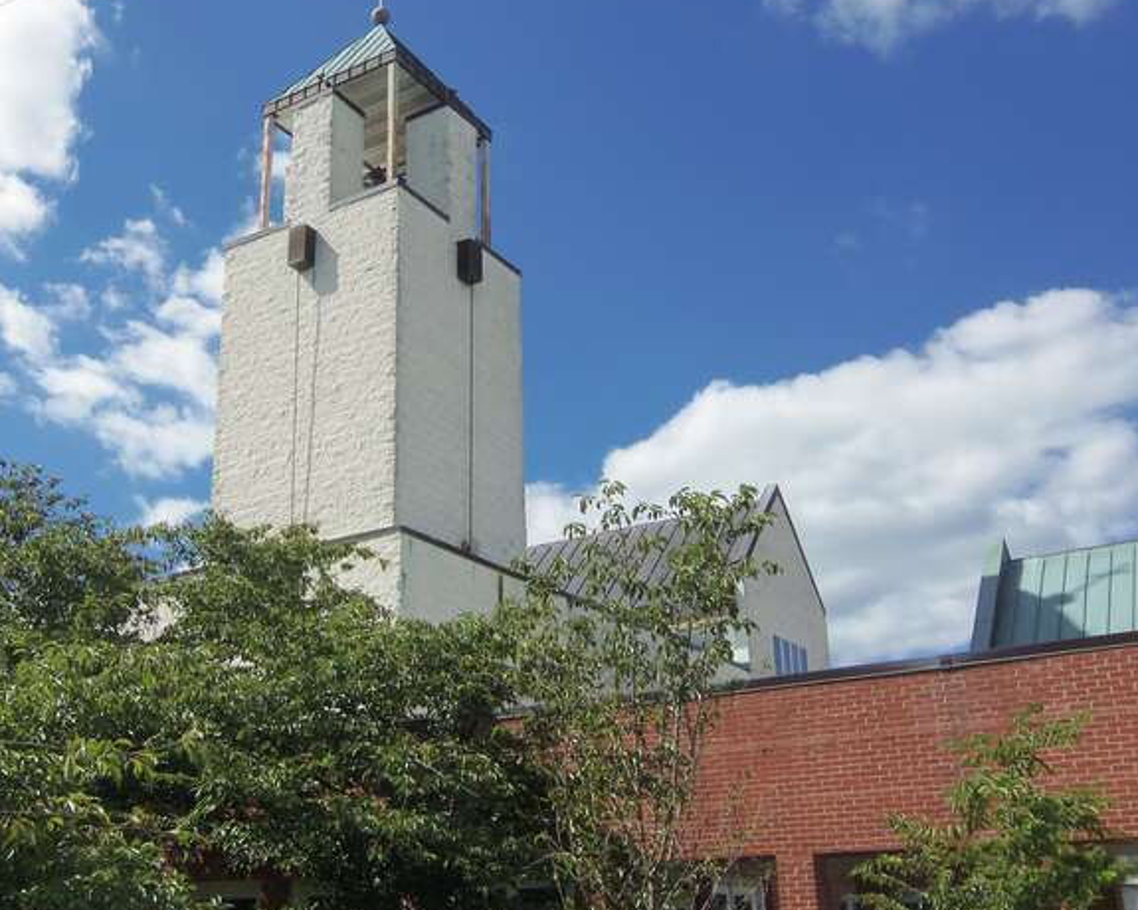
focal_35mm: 38
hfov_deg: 47.8
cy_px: 504
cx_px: 491
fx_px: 1280
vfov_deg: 39.1
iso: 64
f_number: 10.8
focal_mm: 5.1
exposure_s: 1/100
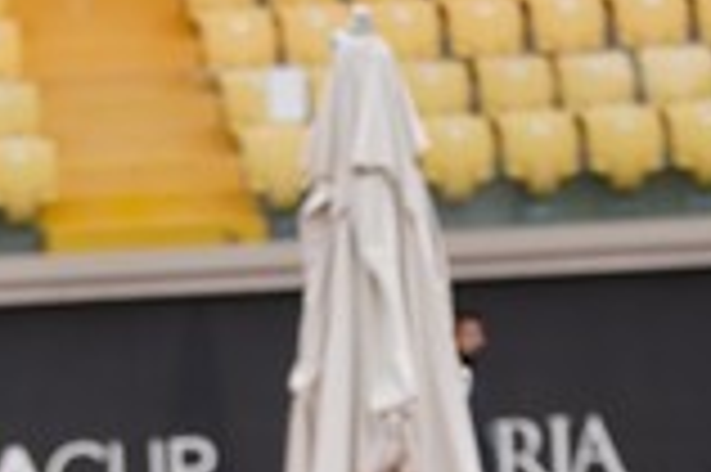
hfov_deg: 5.1
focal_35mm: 404
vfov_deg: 3.4
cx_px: 18
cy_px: 708
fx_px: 7971
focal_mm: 95
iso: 320
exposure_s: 1/1600
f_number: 2.8
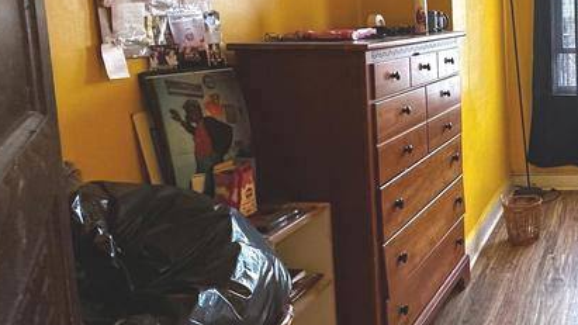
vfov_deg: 30.6
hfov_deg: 42.0
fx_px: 582
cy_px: 77
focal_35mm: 38
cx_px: 633
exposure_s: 1/60
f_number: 2.2
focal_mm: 2.22
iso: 200
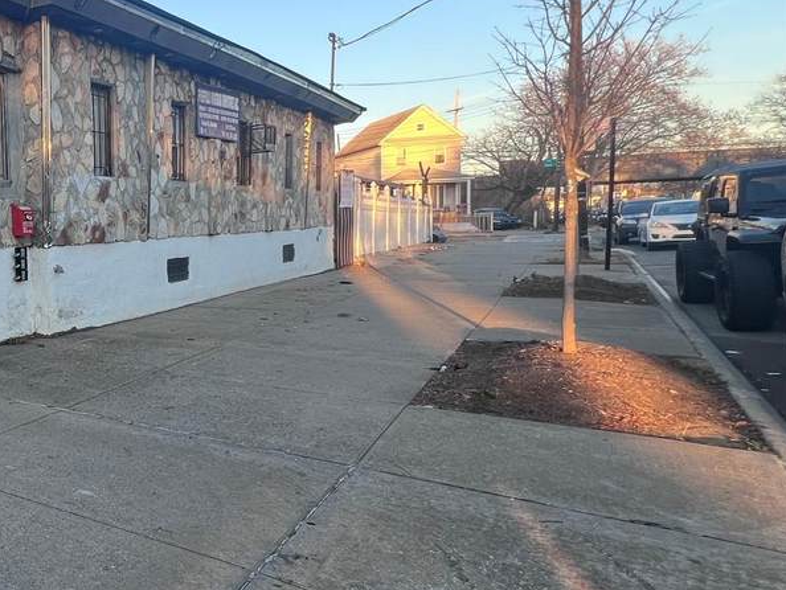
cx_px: -54
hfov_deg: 48.0
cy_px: 286
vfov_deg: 49.8
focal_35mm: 28
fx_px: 636
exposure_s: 1/99
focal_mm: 1.57
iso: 32
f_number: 1.8
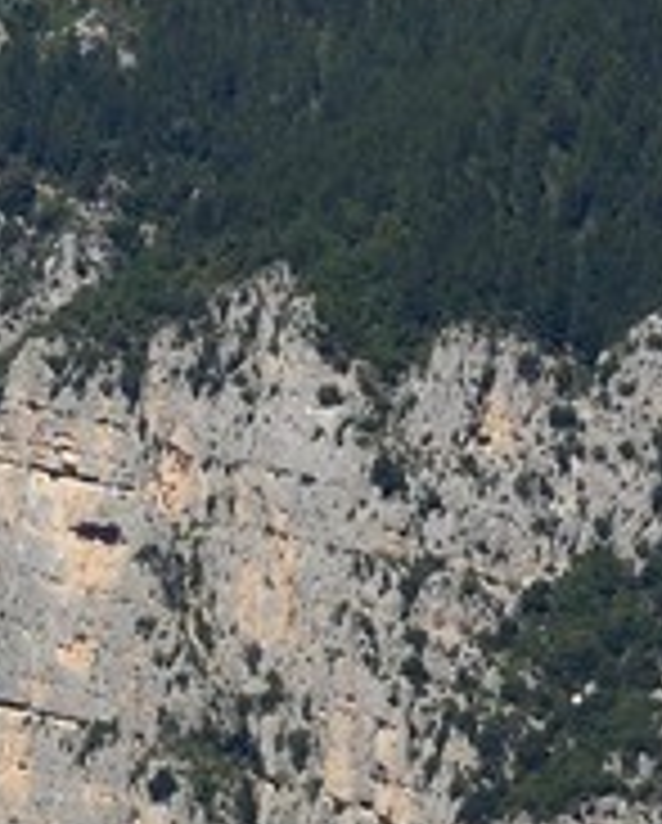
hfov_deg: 3.1
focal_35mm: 491
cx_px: -1673
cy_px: 1351
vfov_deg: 3.9
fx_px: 11995
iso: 400
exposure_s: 1/800
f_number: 11
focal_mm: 60
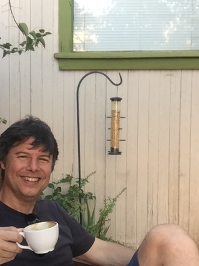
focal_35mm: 56
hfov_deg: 26.0
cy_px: 148
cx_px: 72
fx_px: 429
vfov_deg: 34.3
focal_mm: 2.65
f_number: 2.2
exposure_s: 1/30
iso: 32
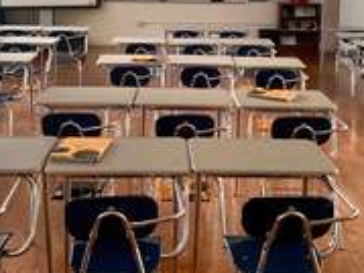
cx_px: 169
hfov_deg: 33.2
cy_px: 35
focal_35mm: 58
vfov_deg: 24.6
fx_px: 609
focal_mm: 4.25
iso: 100
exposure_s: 1/81
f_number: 1.8
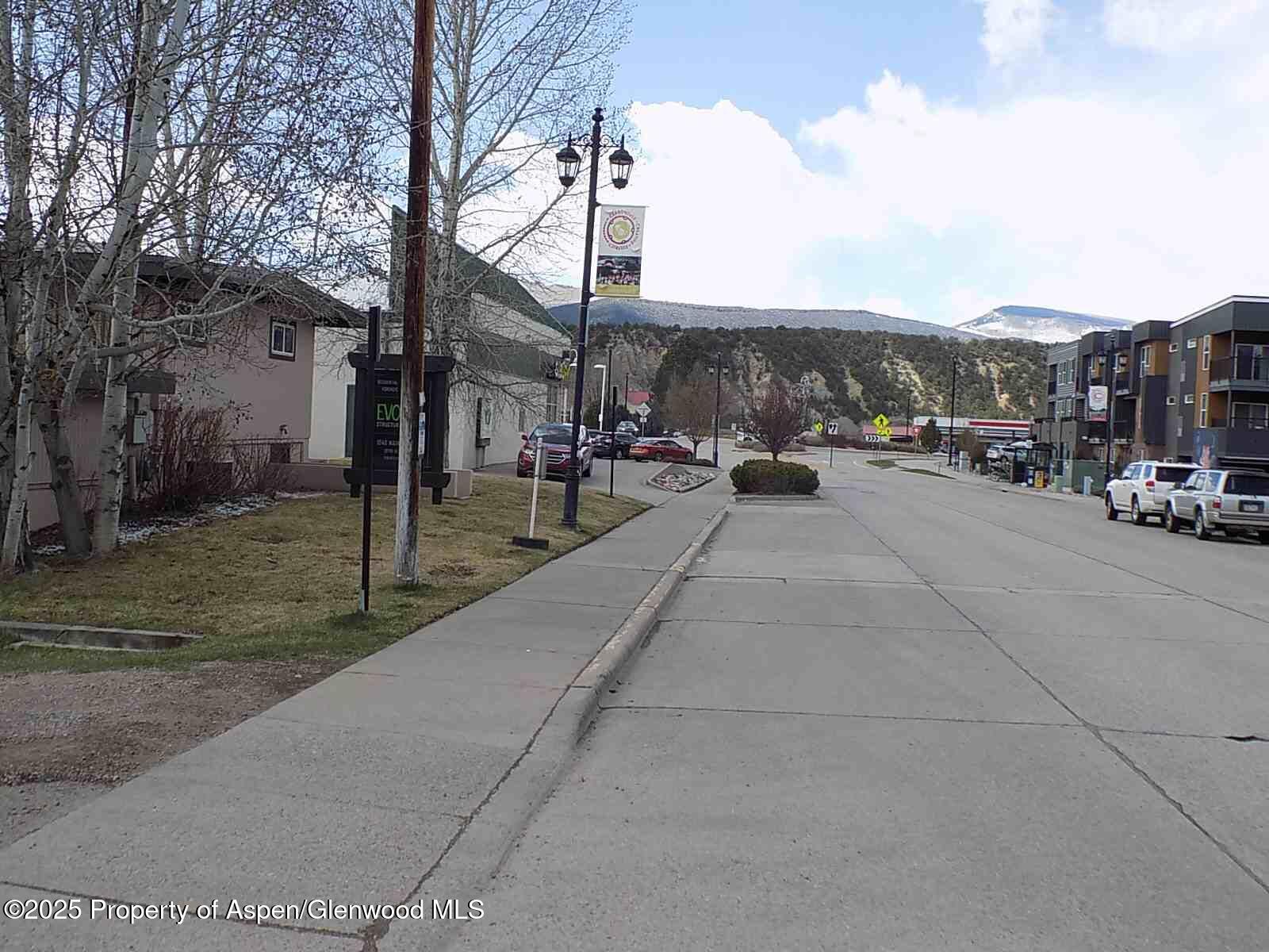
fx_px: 1356
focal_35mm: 37
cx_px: 634
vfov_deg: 38.7
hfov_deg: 50.1
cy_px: 476
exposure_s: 1/640
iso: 80
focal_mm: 6.6
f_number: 3.5
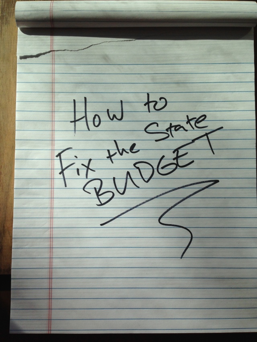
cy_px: 171
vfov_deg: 55.3
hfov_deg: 43.0
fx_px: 327
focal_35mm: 33
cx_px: 128
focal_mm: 4.12
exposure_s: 1/583
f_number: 2.4
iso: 50
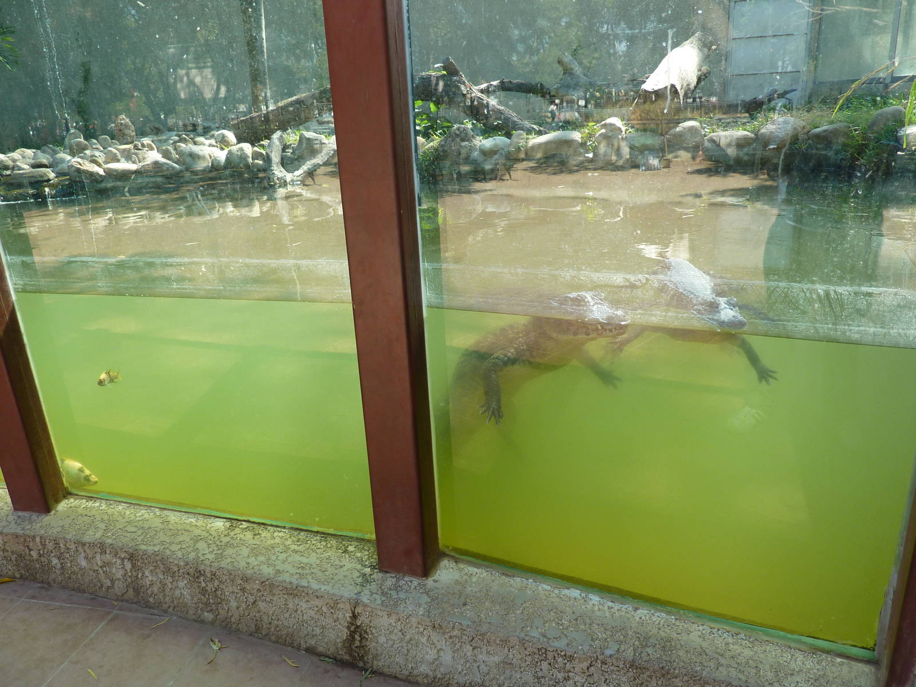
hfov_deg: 69.4
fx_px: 662
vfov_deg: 54.9
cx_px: 458
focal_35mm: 25
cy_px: 344
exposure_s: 1/80
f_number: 3.3
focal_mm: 4.1
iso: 80
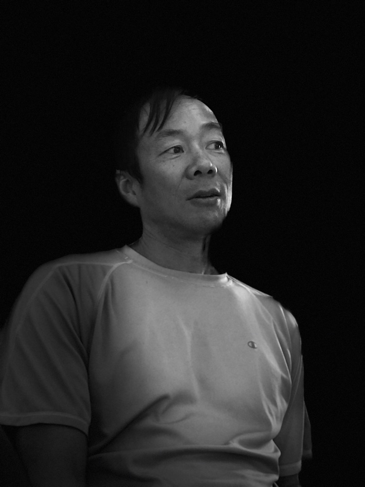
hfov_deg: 25.7
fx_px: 801
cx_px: 182
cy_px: 244
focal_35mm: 57
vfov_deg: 33.8
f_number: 2.8
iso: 320
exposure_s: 1/30
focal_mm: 6.6
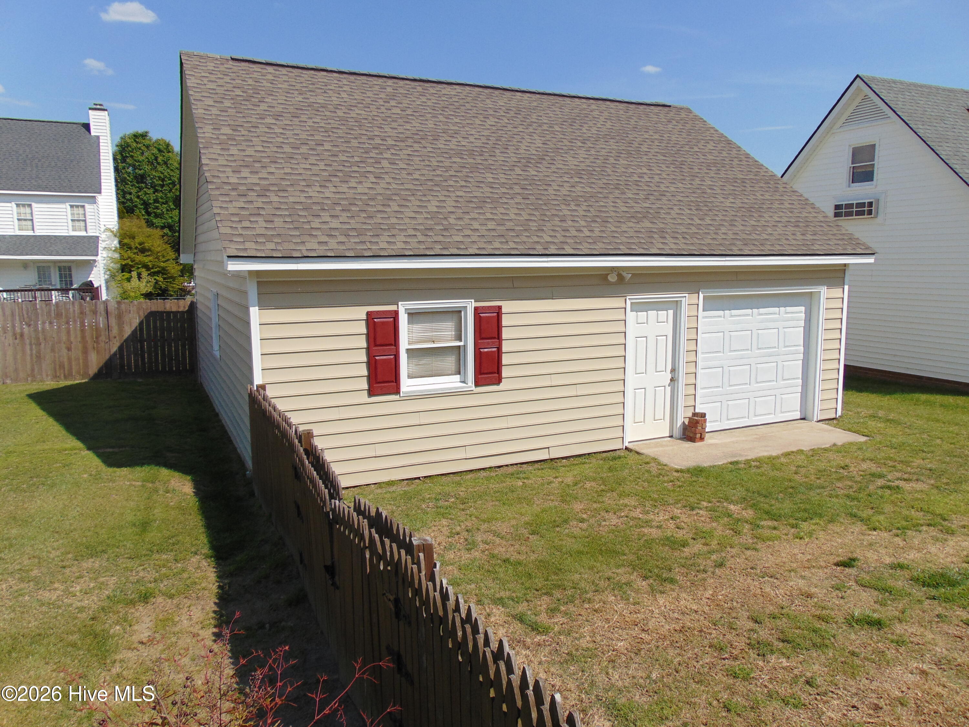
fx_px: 700
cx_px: 484
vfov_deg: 54.9
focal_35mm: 25
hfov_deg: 69.4
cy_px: 364
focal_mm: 4.5
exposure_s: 1/320
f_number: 7.7
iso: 80
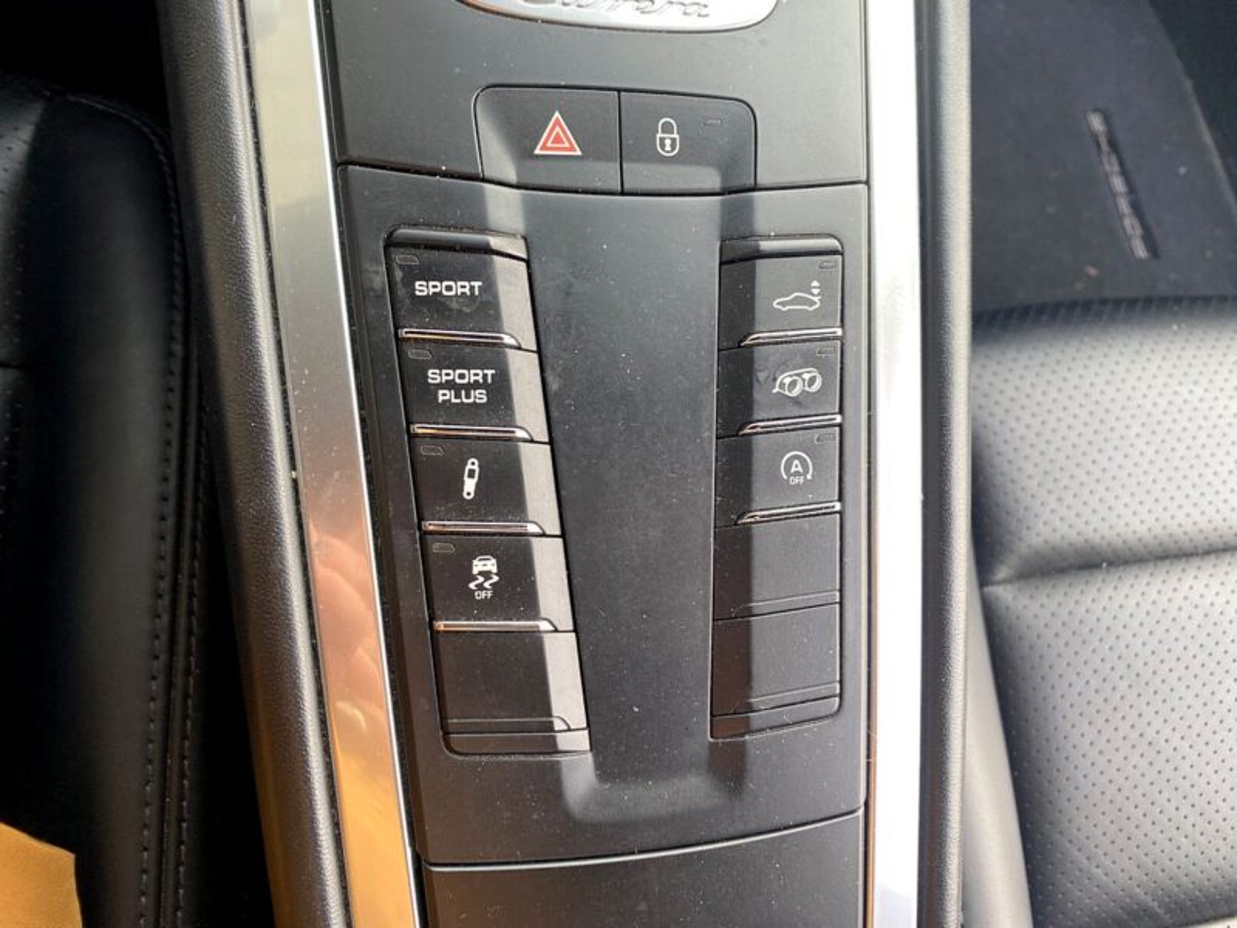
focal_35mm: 26
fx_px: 929
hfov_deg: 67.3
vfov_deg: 53.1
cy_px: 464
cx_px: 618
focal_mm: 4.25
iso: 80
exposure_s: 1/90
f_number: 1.8
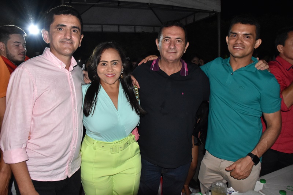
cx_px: 146
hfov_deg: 67.4
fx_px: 220
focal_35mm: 27
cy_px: 98
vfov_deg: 47.9
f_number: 4.5
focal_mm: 18
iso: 3200
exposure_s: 1/125
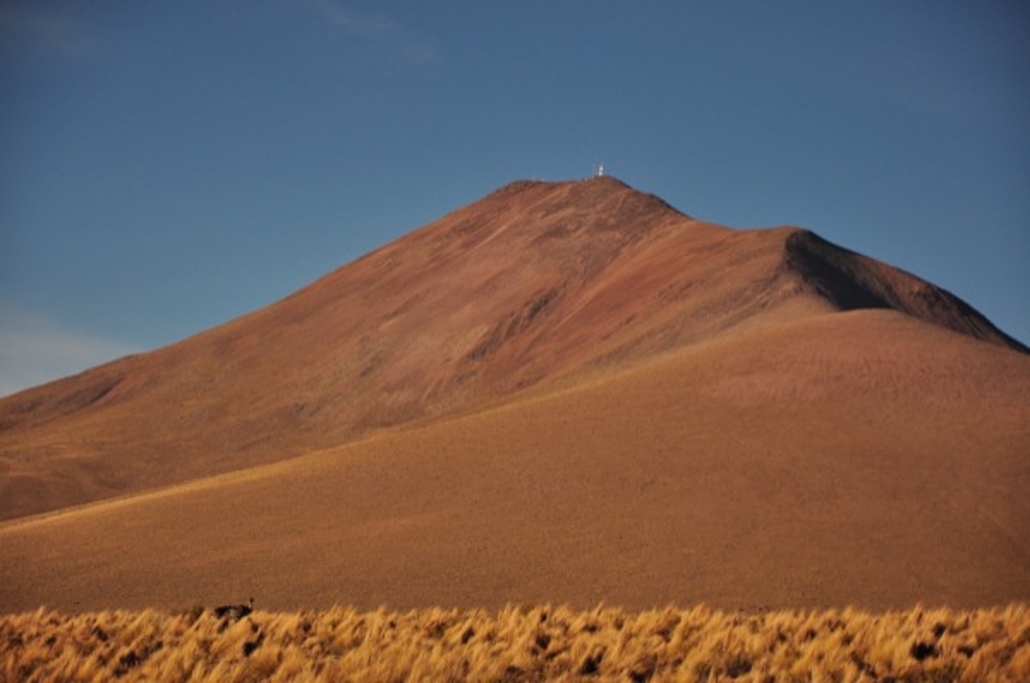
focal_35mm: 158
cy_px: 342
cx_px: 515
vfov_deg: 8.7
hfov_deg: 13.1
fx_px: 4499
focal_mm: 105
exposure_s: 1/800
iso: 200
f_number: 7.1
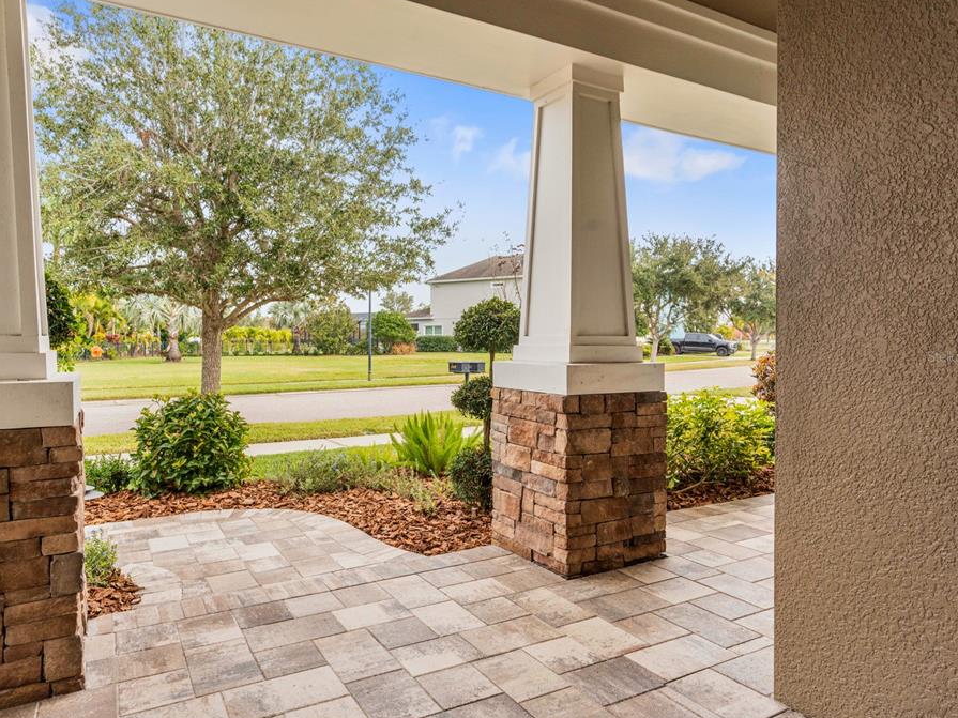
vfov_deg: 61.1
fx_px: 609
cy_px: 356
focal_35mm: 22
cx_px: 444
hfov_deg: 76.3
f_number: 8
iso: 250
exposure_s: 1/200
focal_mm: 20
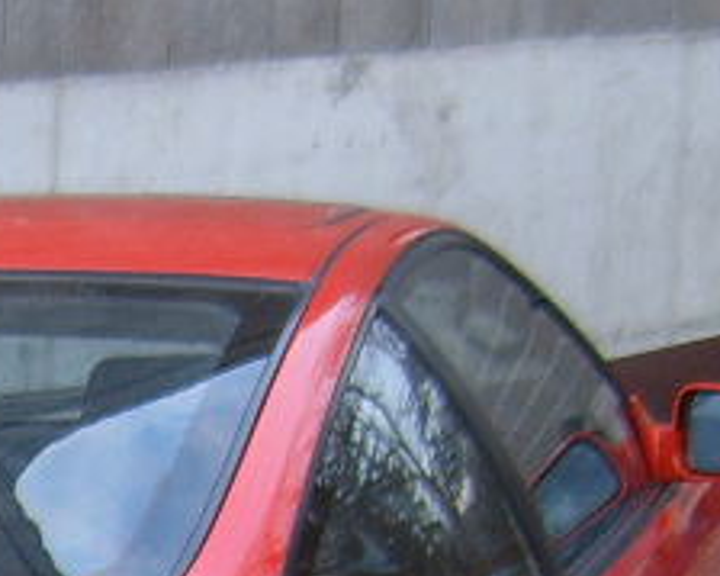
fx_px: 3323
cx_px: -460
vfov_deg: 9.5
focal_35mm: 156
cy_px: 946
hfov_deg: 11.7
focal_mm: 5.8
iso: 55
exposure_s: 1/30
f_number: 2.8
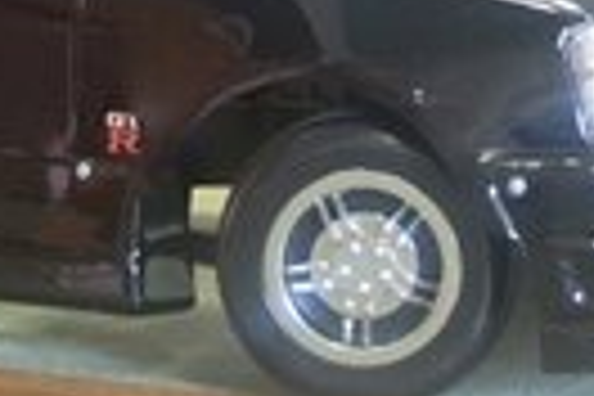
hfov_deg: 8.7
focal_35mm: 238
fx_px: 3927
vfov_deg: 5.7
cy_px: -144
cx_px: 261
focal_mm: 70
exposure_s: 1/80
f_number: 4.5
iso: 3600
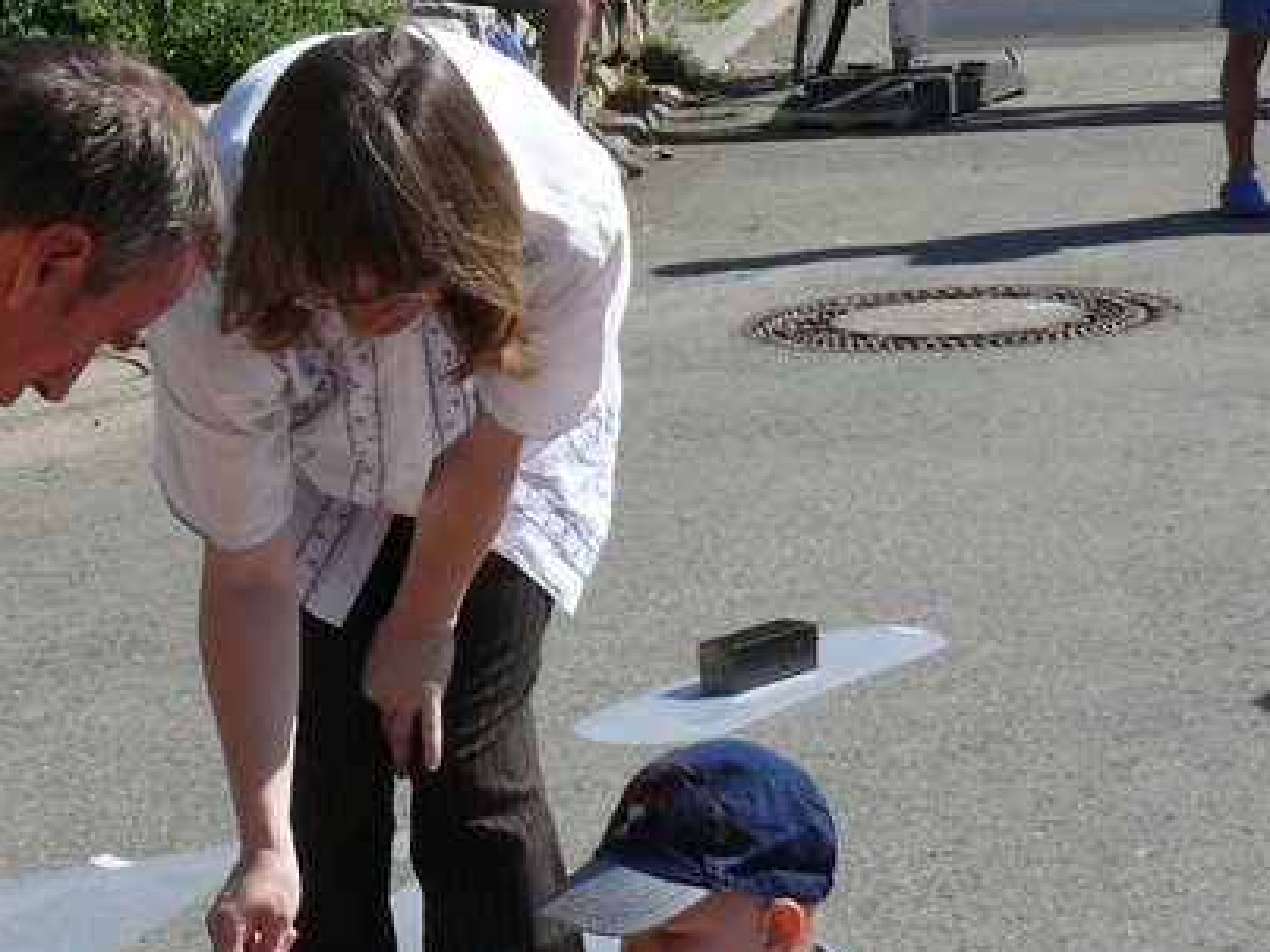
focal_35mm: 139
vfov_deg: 10.7
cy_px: 460
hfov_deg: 14.1
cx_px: 132
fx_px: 5098
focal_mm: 10.4
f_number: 5.6
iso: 100
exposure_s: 1/400
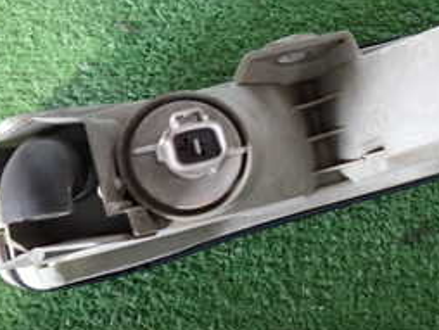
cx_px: 384
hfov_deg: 31.3
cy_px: 105
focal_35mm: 59
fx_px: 749
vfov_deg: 24.7
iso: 640
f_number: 2
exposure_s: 1/30
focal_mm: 4.5
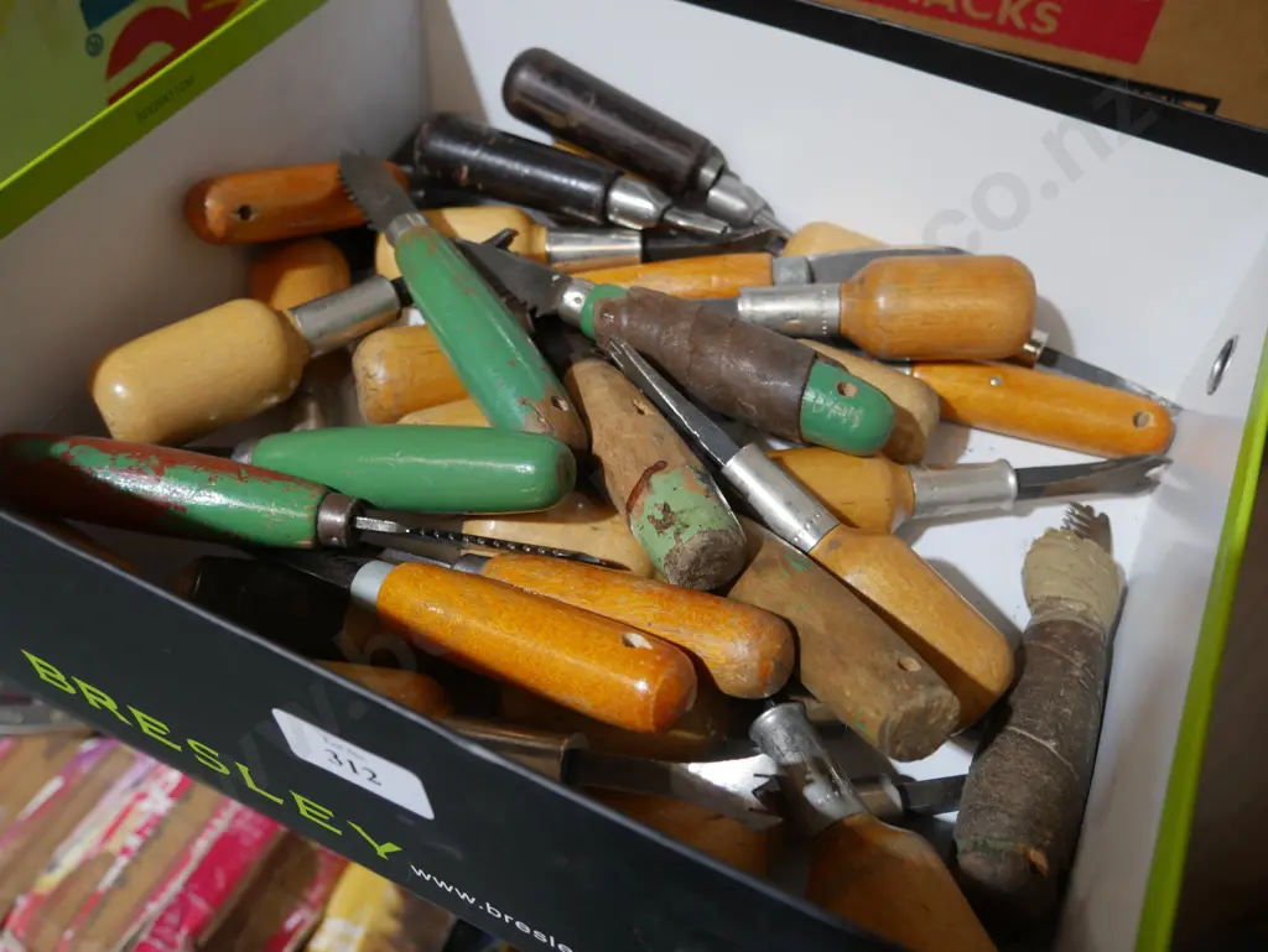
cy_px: 476
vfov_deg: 44.2
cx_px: 634
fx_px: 1173
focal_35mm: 32
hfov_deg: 56.8
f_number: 3.6
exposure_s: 1/60
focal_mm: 16
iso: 400
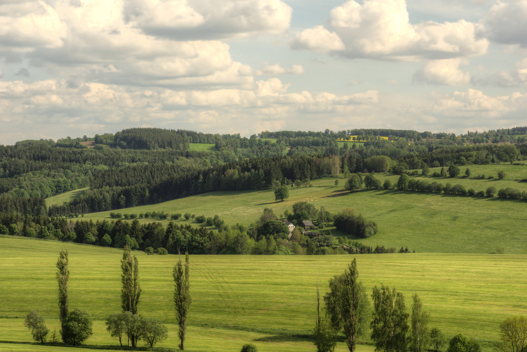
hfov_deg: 22.6
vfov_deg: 15.2
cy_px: 176
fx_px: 1318
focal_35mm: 90
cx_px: 264
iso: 400
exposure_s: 1/200
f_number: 14
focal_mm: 60
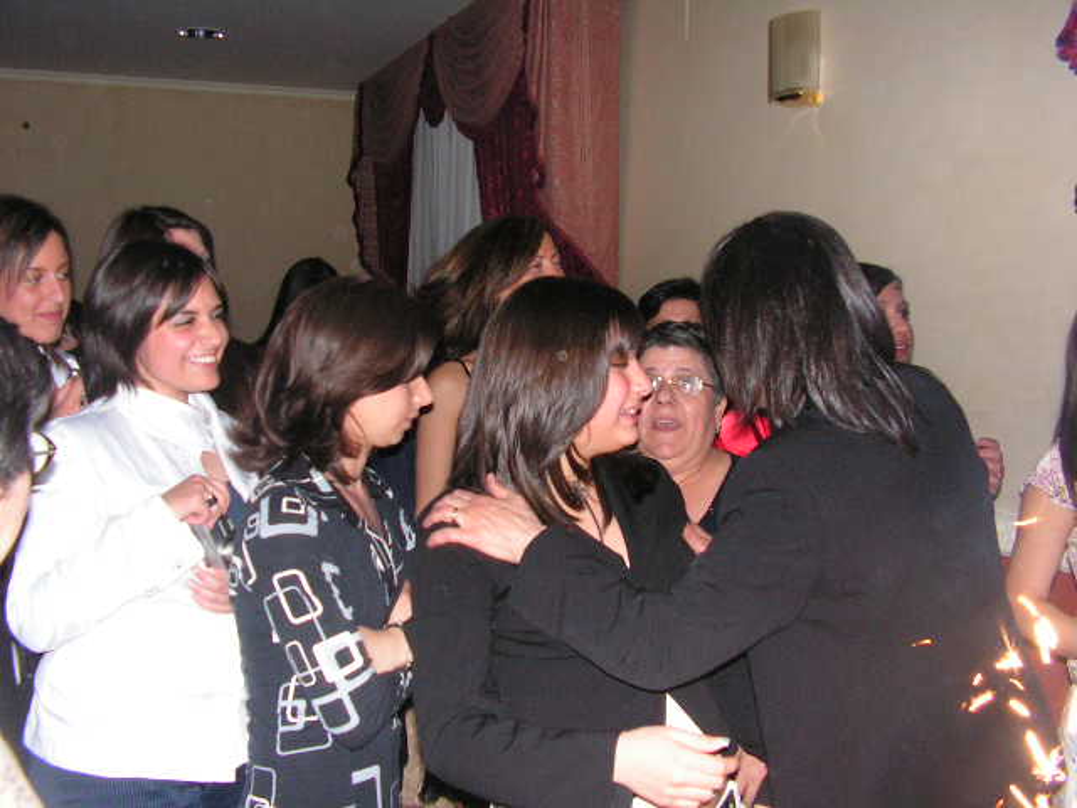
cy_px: 404
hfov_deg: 51.4
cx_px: 538
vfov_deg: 39.7
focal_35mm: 36
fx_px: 1120
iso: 200
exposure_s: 1/40
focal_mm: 6
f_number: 3.2
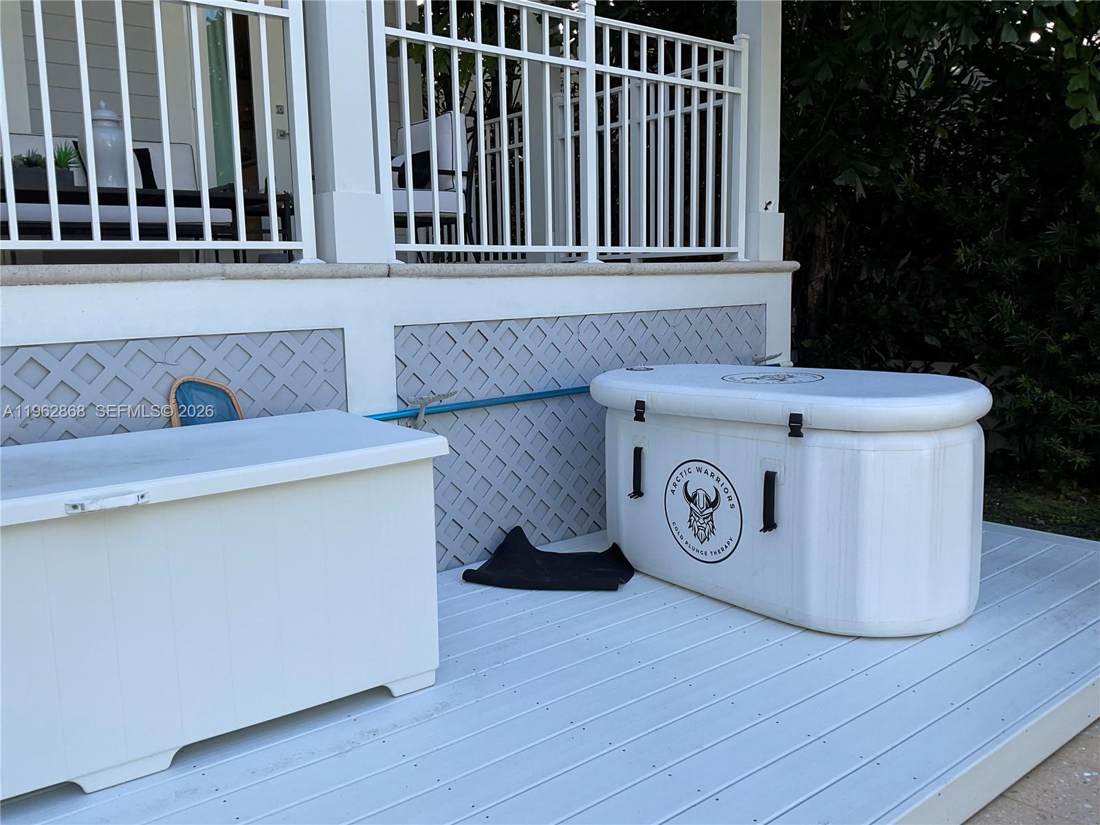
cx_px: 550
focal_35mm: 29
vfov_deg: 48.2
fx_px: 922
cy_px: 412
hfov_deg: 61.7
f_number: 1.8
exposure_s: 1/256
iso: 16
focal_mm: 3
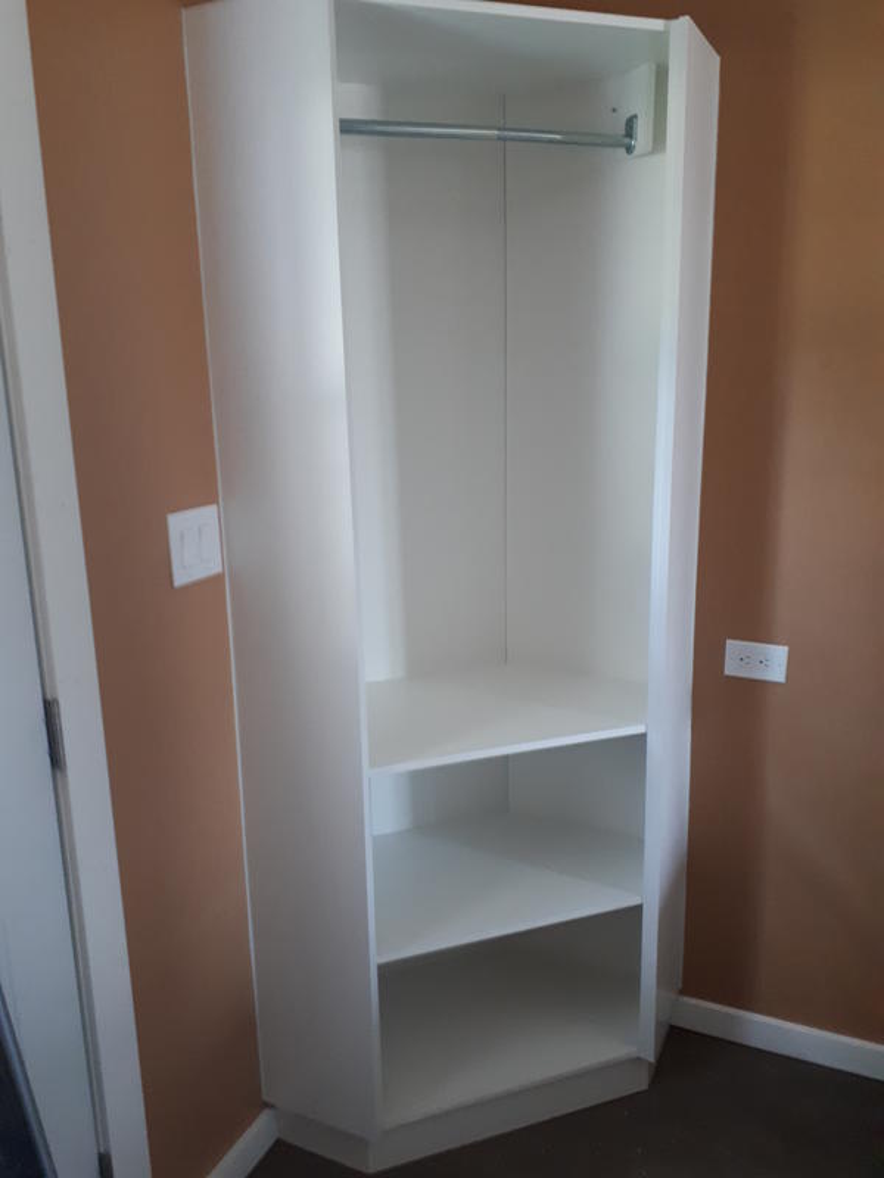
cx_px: 442
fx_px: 919
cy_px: 589
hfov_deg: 51.4
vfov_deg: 65.3
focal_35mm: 27
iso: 320
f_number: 1.9
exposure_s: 1/17
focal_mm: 3.6
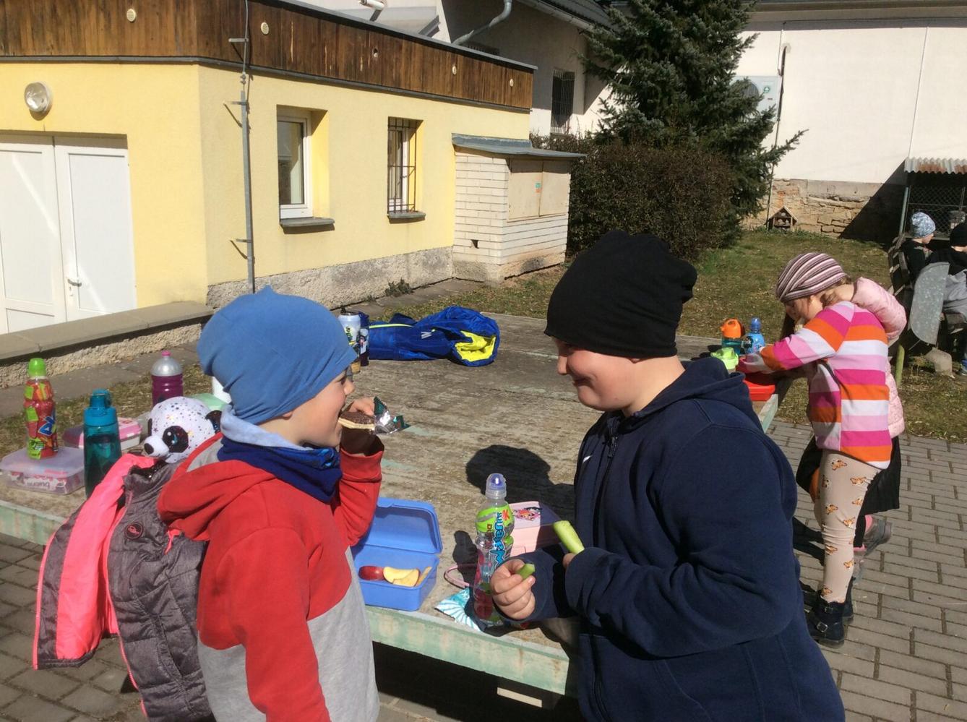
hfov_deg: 56.9
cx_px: 484
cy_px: 361
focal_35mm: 32
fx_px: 892
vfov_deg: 44.0
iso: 32
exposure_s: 1/3367
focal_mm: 3.3
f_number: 2.4
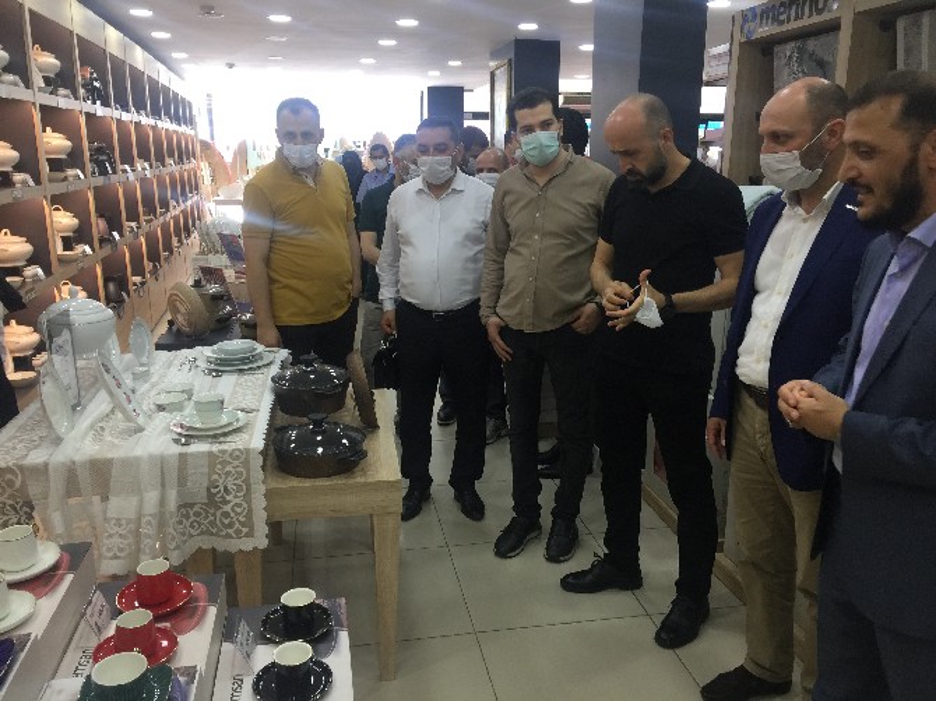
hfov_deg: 61.7
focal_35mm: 29
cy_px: 350
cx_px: 468
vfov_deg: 48.2
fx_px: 784
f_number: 2.2
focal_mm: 4.15
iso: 40
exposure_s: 1/33
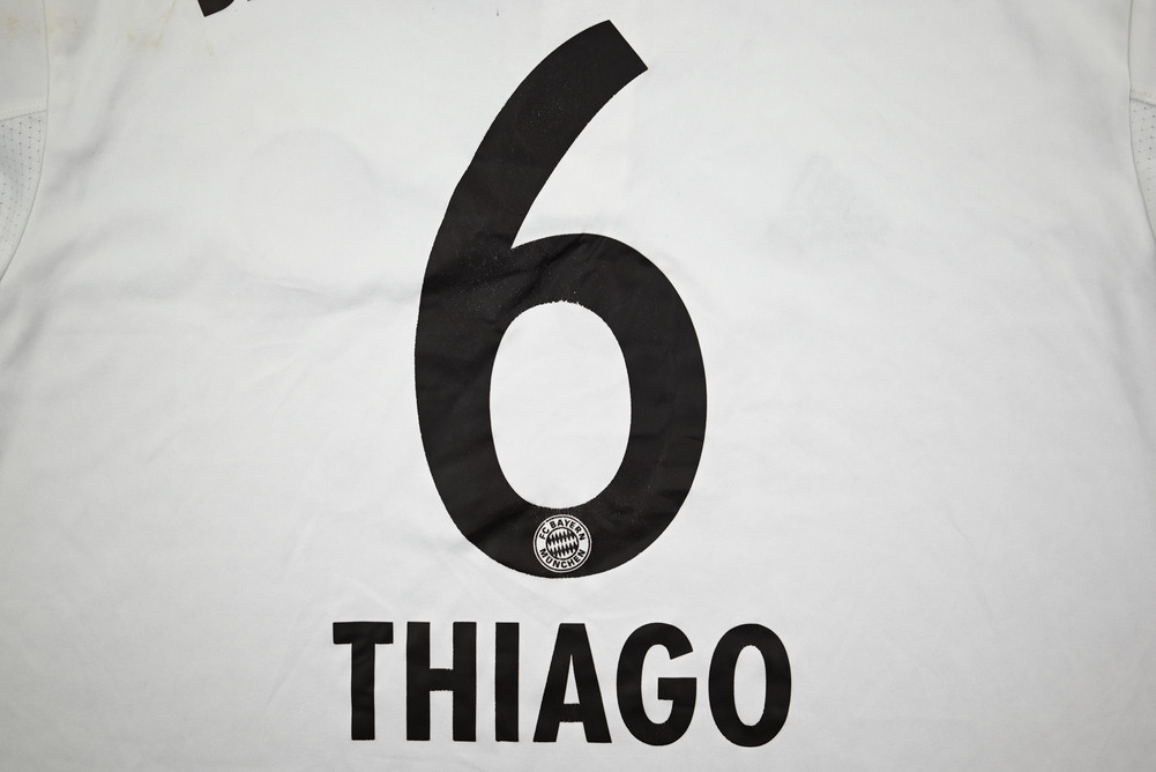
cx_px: 578
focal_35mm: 35
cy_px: 386
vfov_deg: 37.9
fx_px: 1124
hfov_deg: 54.4
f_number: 5.6
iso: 200
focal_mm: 35
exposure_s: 1/125
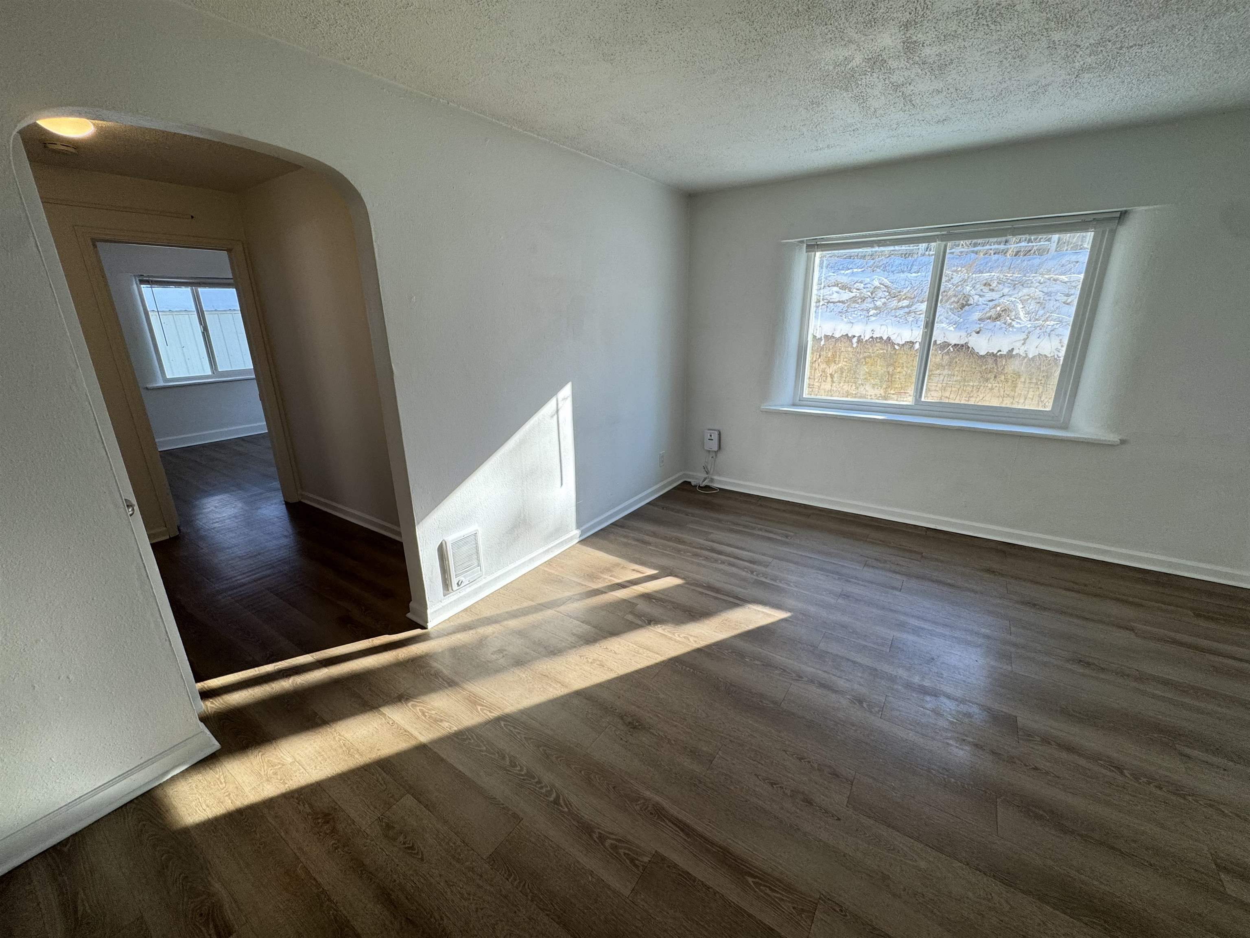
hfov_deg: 102.1
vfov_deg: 85.7
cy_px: 469
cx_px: 625
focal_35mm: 14
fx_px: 506
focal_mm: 2.22
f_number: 2.2
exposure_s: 1/120
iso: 80
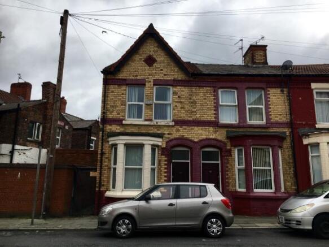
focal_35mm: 29
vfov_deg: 48.2
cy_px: 124
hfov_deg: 61.7
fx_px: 276
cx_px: 164
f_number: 2.2
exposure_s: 1/2262
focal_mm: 4.15
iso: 25
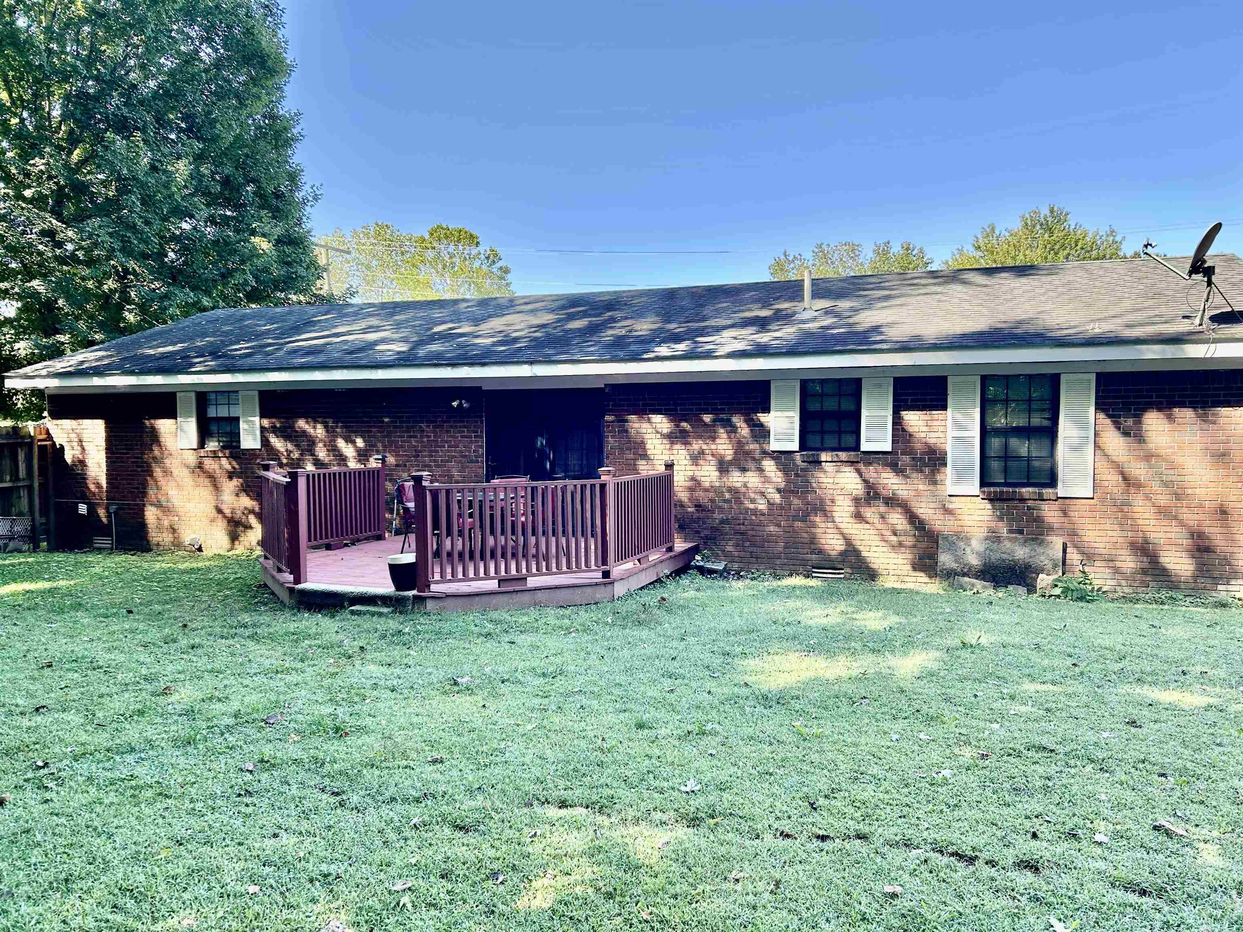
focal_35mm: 26
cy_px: 466
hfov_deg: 67.3
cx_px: 622
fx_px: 934
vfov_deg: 53.1
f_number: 1.5
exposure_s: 1/607
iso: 50
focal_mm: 5.7
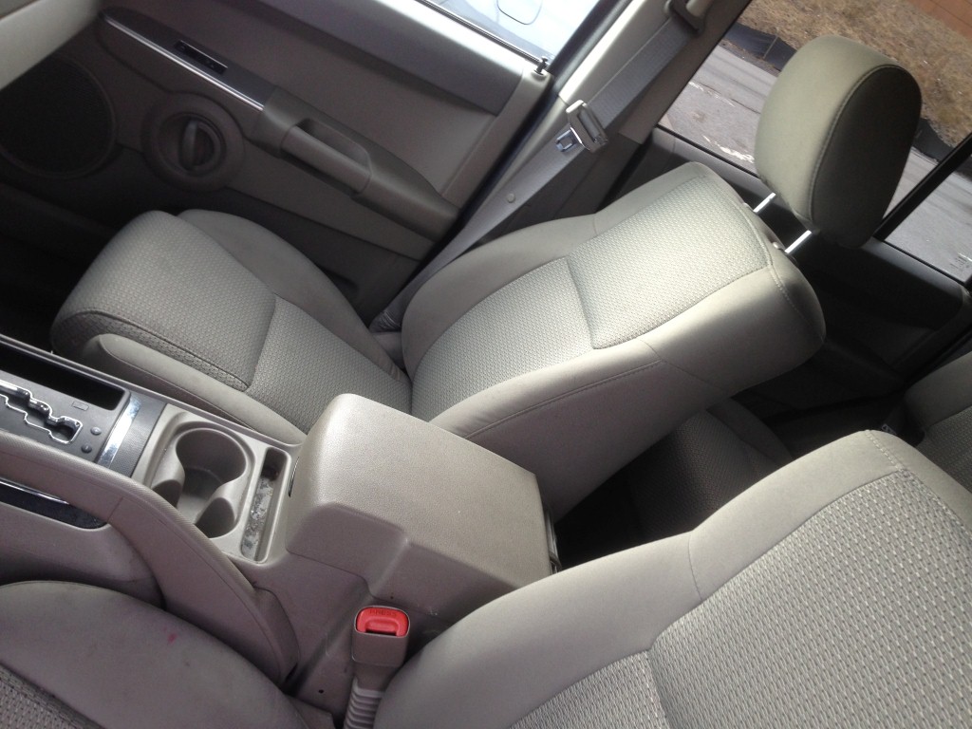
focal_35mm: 33
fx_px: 927
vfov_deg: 42.9
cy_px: 364
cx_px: 486
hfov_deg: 55.4
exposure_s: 1/60
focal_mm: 4.13
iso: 50
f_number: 2.4
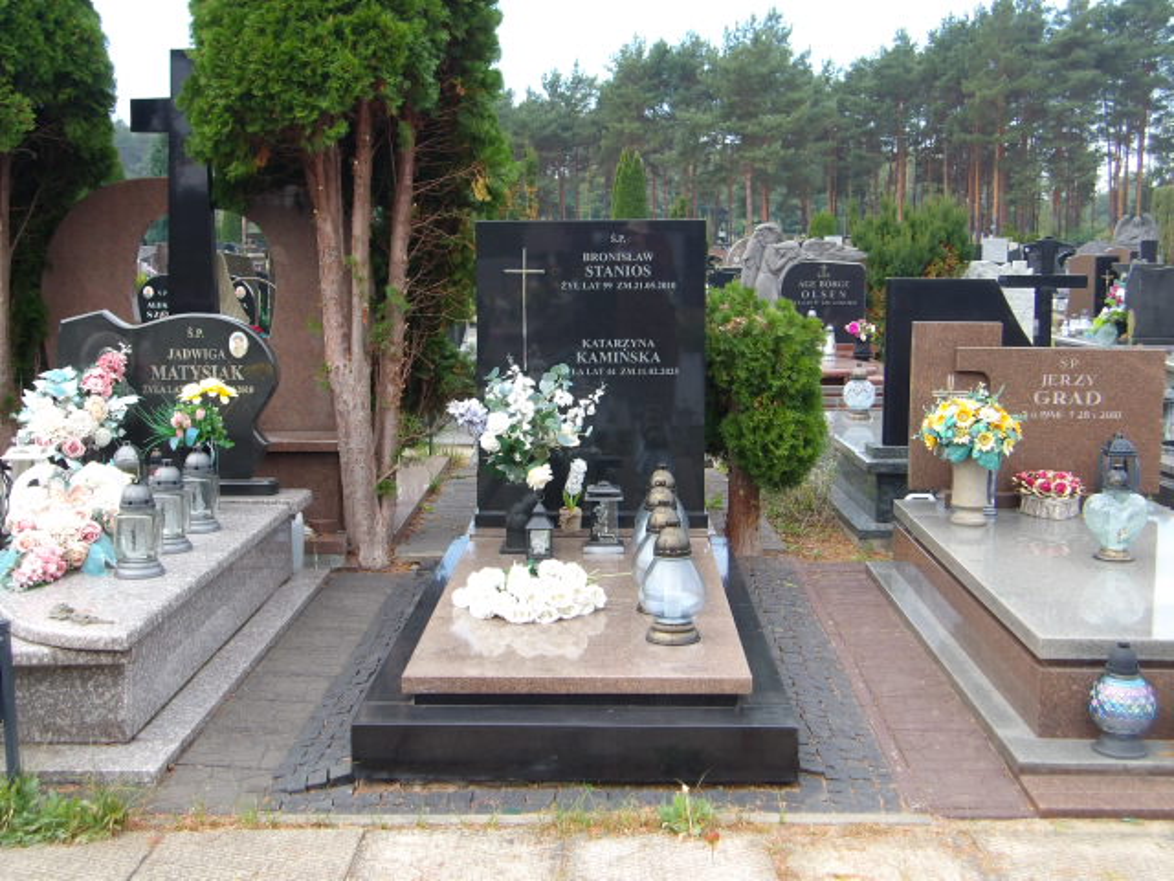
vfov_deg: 34.3
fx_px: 1424
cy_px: 440
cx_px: 587
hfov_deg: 44.8
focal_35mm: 42
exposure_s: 1/142
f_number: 3.7
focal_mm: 7.6
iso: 100
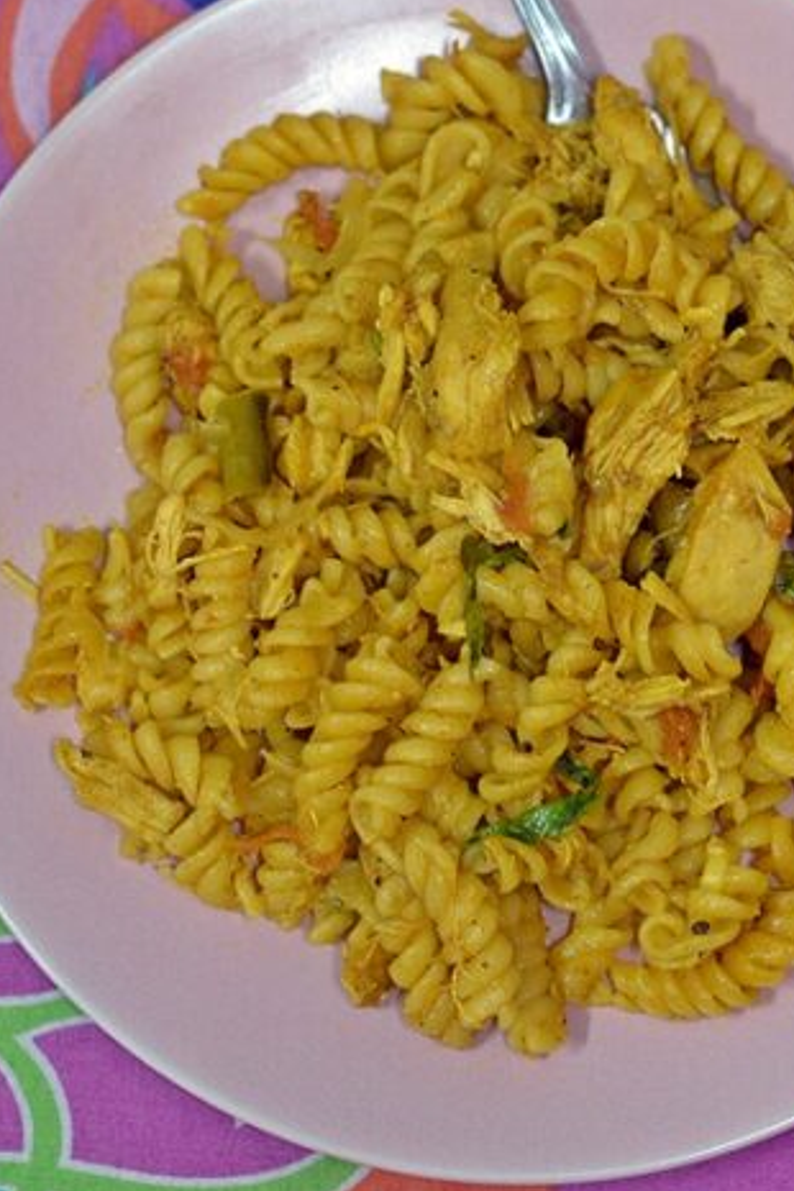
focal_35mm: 133
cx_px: 512
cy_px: 375
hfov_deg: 10.3
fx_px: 4400
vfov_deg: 15.4
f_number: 2.8
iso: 800
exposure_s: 1/25
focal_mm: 50
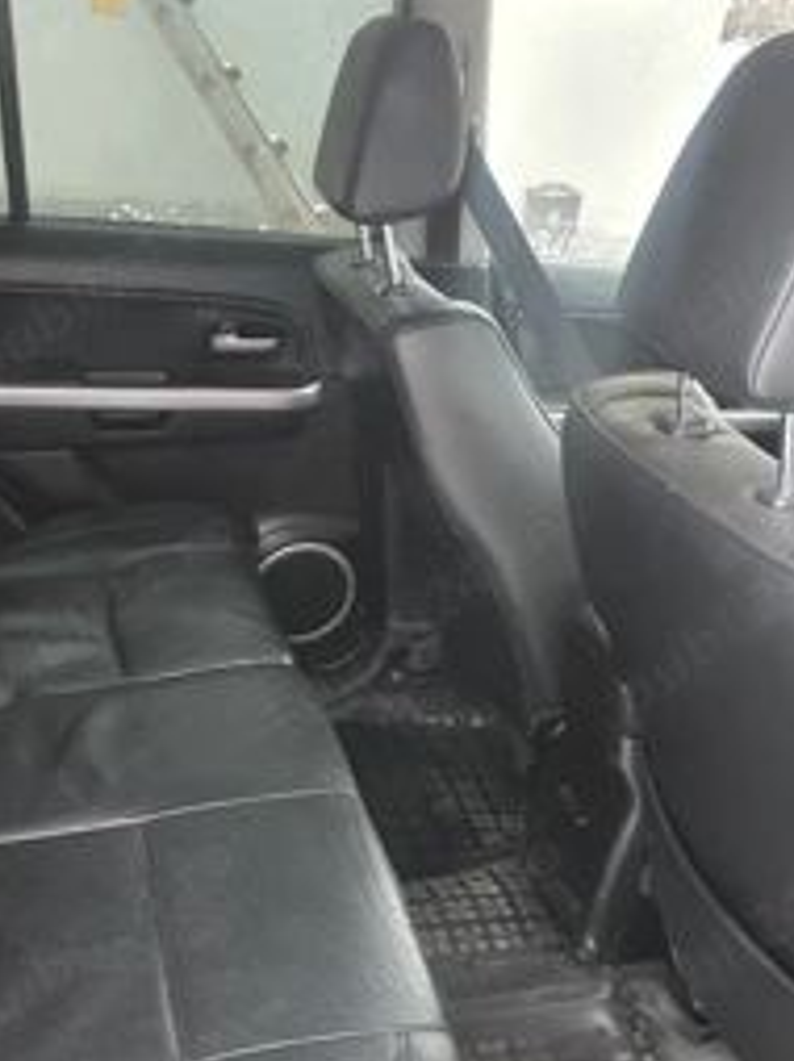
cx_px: 184
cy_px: 664
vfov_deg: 45.4
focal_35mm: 41
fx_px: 1256
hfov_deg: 34.2
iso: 250
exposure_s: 1/100
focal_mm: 4.32
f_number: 2.4
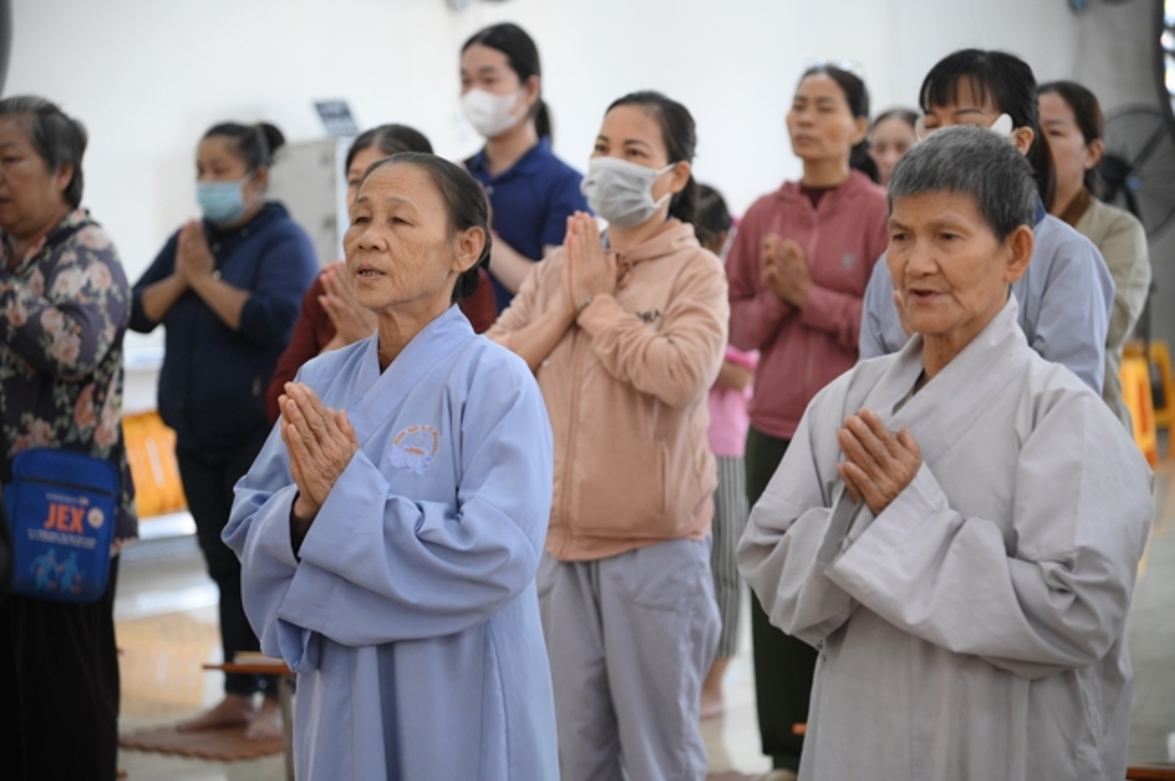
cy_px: 390
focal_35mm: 105
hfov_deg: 19.5
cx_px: 588
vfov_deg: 13.0
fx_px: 3424
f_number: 4
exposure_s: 1/100
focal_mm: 105
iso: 3200
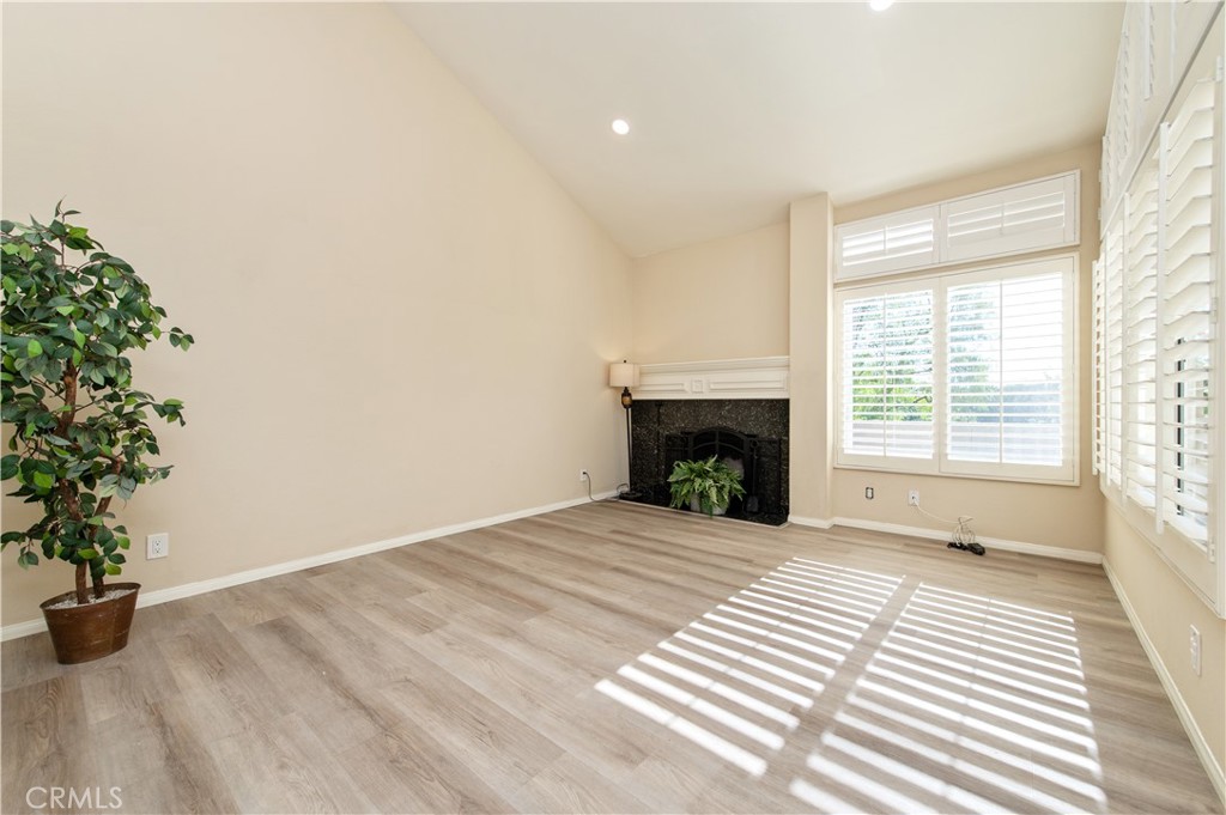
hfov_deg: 104.3
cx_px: 613
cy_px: 408
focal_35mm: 14
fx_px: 476
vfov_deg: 81.1
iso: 100
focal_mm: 14
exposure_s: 1/160
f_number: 6.3
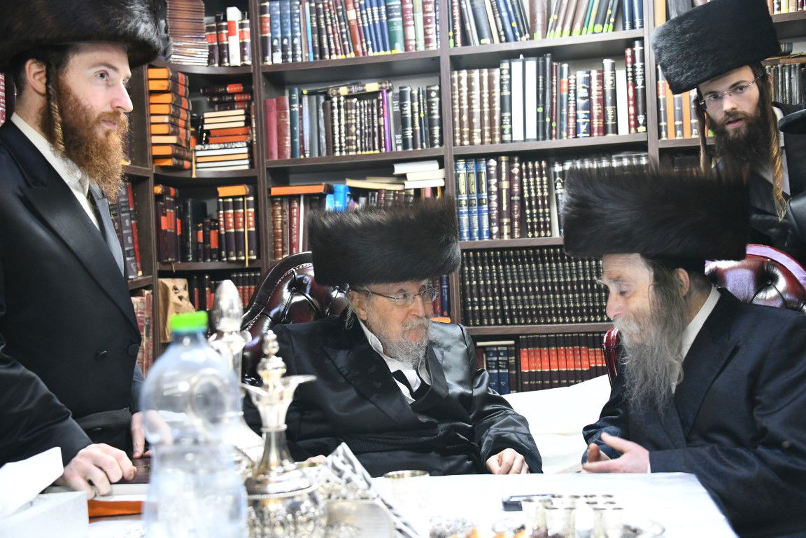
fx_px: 1075
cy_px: 269
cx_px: 403
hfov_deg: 41.1
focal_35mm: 48
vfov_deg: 28.1
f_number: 5
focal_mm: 48
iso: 4000
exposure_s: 1/50
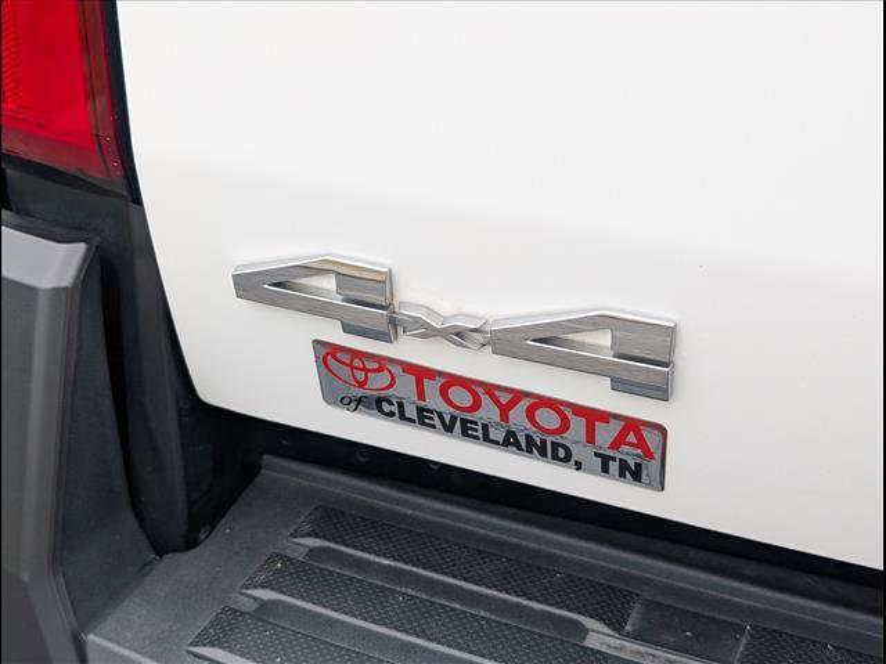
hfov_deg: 38.9
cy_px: 332
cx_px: 443
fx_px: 1254
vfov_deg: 29.7
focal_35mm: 49
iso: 56
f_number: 1.68
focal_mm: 6.9
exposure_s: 1/526
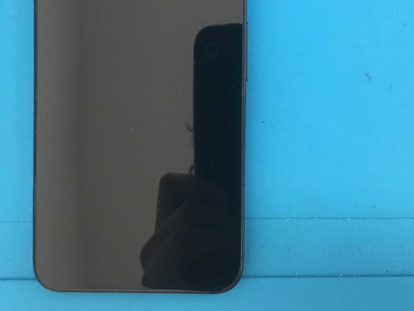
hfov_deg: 36.8
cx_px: 208
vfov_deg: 27.5
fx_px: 622
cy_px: 64
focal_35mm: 52
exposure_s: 1/33
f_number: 2.4
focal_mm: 3.3
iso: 200
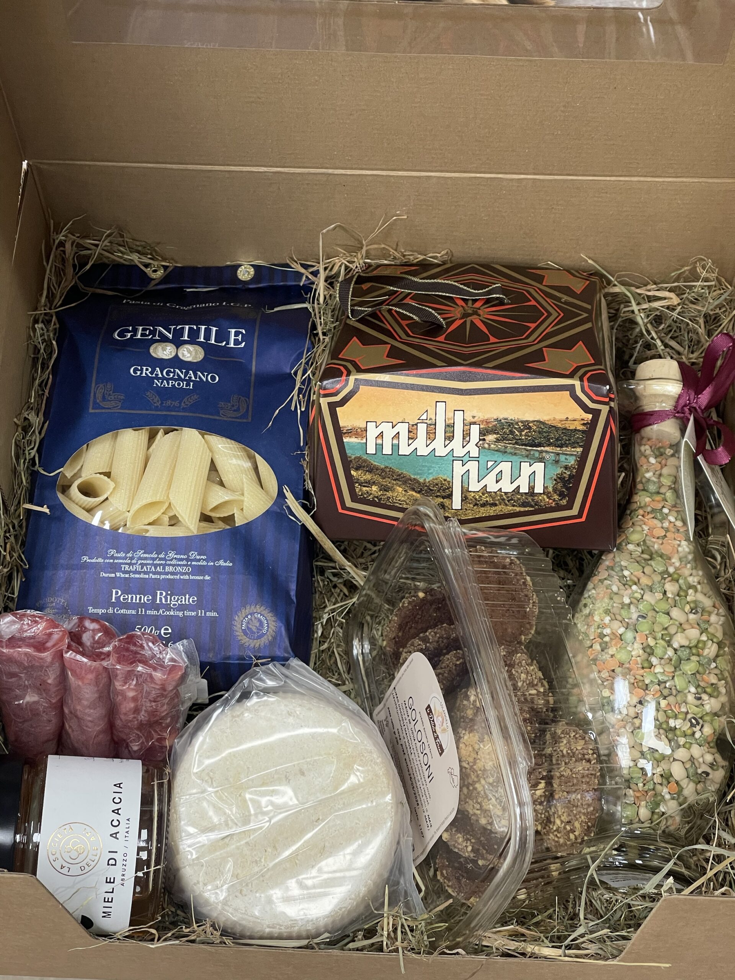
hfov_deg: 22.9
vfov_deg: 30.3
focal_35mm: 64
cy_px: 490
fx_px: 1812
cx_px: 368
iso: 125
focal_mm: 7.5
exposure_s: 1/100
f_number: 2.2
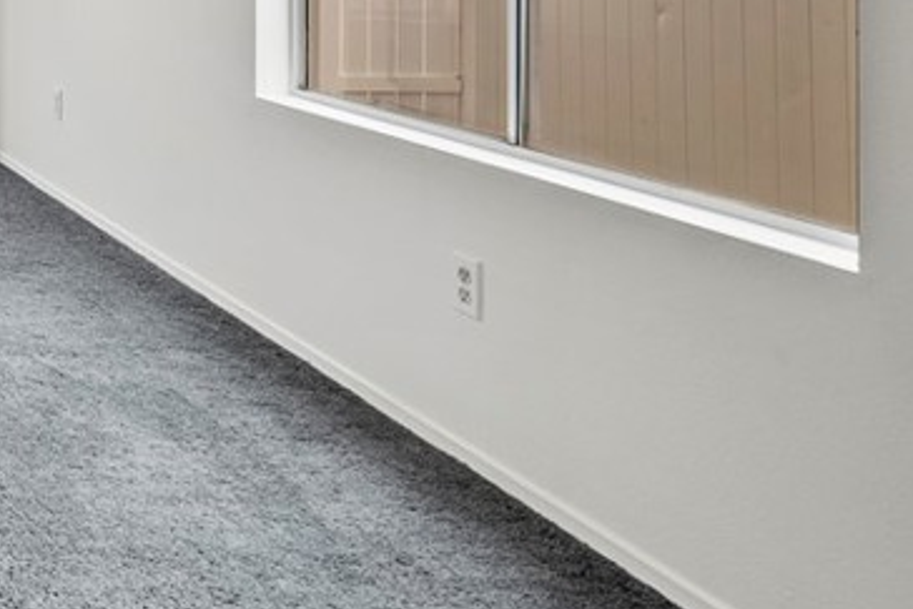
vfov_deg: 27.0
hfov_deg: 30.9
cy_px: -86
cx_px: -349
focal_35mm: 45
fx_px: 1142
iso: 250
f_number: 6.3
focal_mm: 16
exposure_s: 1/13
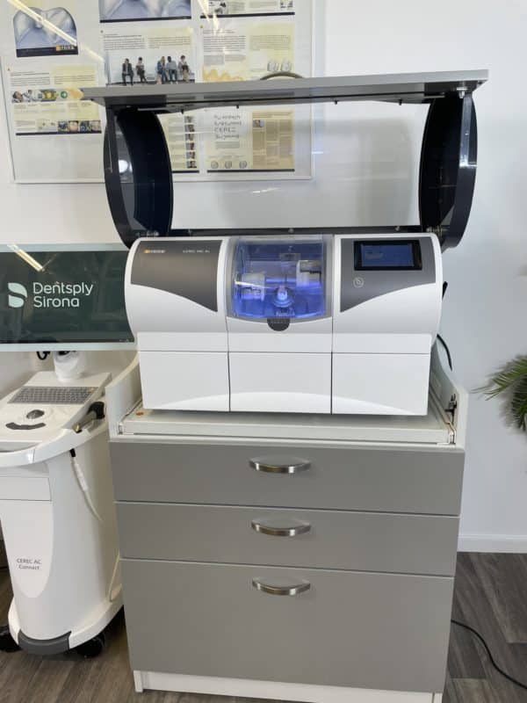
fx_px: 528
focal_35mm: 26
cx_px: 264
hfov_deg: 53.1
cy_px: 352
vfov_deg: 67.3
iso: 40
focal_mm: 4.2
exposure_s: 1/100
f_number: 1.6
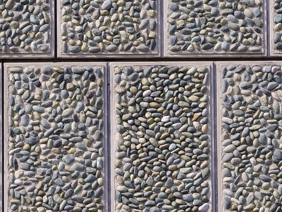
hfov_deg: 2.8
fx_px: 5711
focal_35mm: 701
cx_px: -19
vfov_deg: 2.1
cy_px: -126
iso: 100
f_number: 11
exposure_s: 1/100
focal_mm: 130
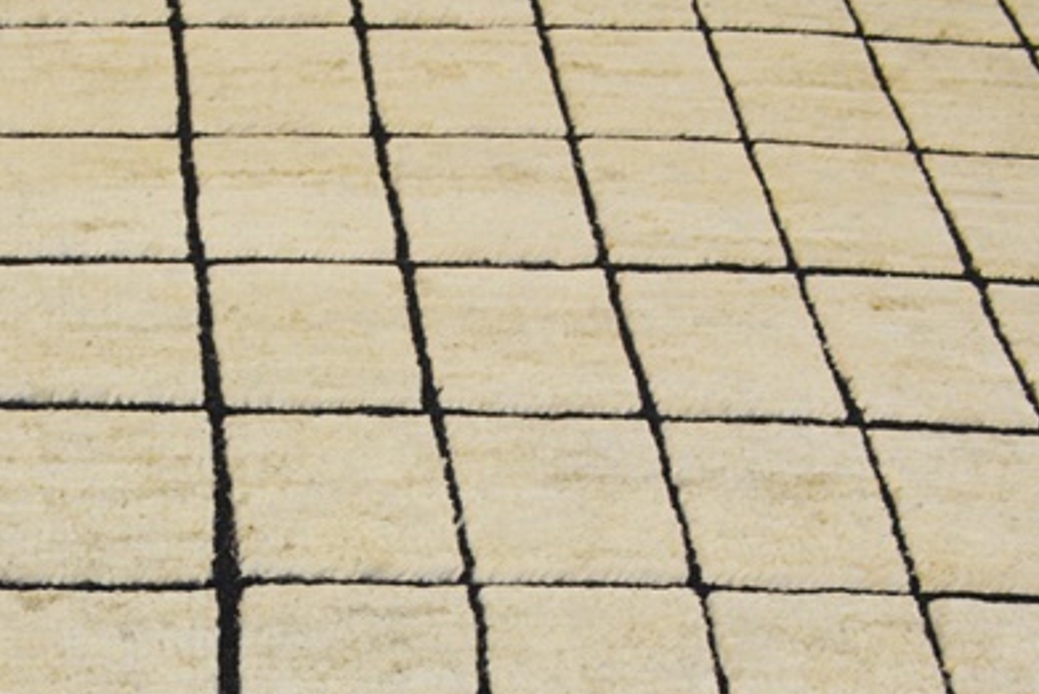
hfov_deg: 27.9
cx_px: 69
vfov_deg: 19.0
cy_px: 766
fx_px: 1992
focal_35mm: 69
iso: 400
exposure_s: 1/100
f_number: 5
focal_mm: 20
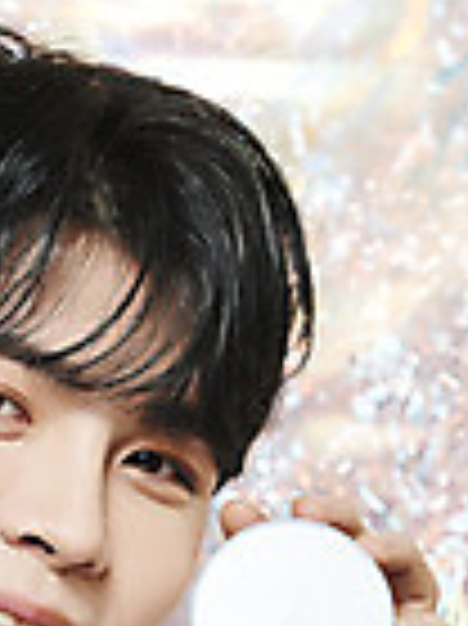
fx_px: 6102
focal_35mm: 338
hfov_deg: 4.4
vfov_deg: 5.8
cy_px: 703
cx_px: -52
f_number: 5.6
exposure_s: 1/125
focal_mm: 122
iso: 64
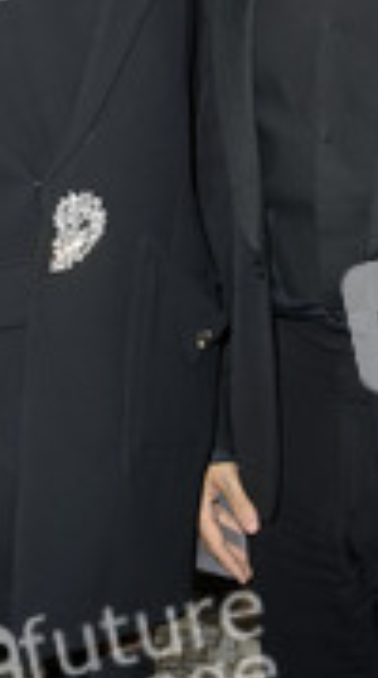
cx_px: 193
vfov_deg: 27.6
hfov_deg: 16.0
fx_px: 1343
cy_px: 114
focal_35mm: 75
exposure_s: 1/250
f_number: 7.1
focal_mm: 32
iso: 640
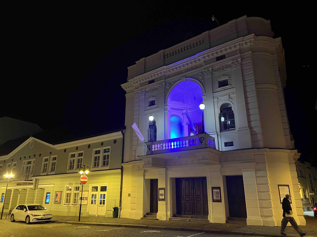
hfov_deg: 67.3
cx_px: 158
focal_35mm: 26
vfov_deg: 53.1
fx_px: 238
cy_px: 118
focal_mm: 5.7
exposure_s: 1/33
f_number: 1.5
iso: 500
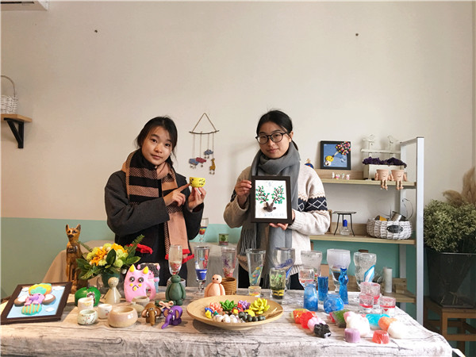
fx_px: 399
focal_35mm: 29
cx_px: 238
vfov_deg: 48.2
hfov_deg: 61.7
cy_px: 178
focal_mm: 4.15
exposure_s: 1/33
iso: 64
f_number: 2.2
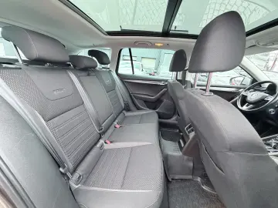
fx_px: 112
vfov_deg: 85.7
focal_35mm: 14
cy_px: 104
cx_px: 139
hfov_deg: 102.1
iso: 320
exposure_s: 1/67
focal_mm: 2.22
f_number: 2.2
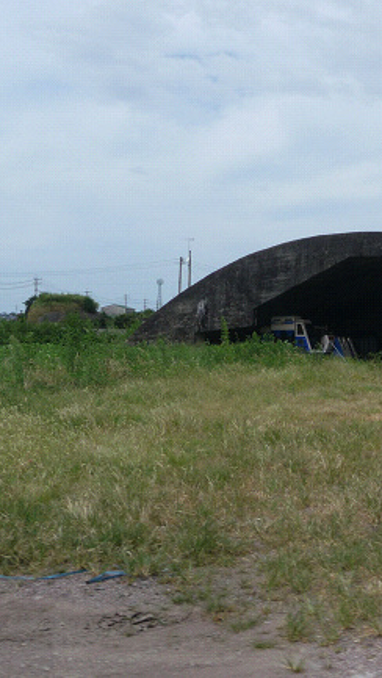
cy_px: 341
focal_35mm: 63
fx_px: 1133
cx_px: 442
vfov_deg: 33.3
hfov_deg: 18.3
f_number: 10
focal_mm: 7.1
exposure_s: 1/250
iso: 100
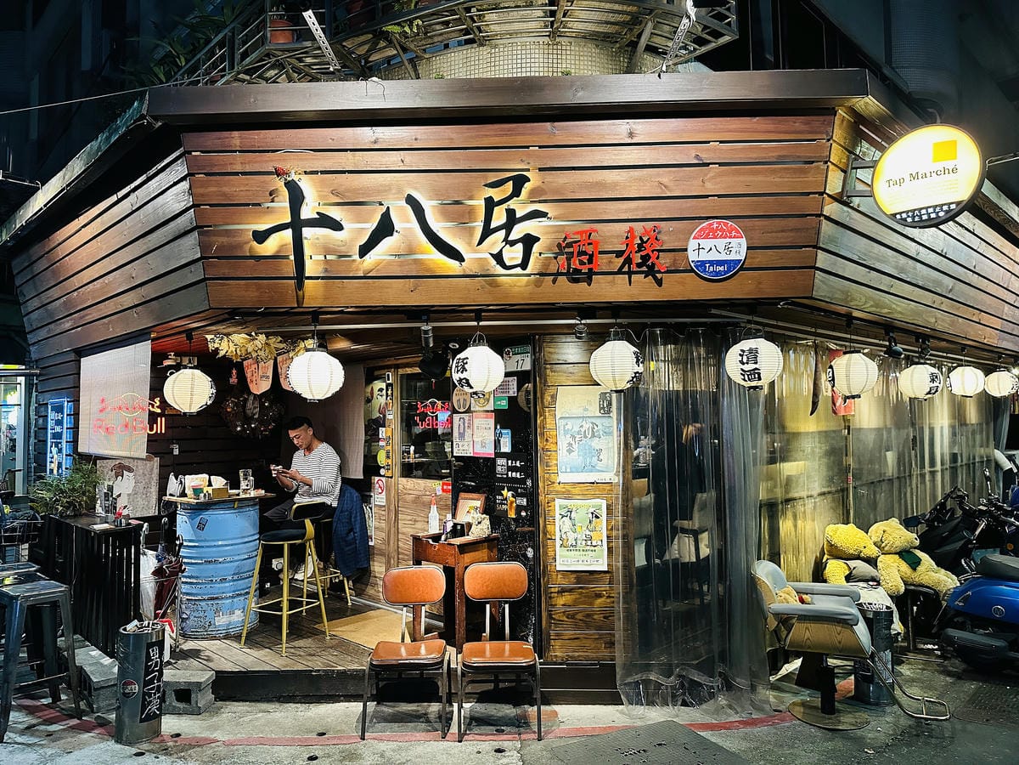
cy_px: 382
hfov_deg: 71.6
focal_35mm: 24
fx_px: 706
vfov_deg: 56.8
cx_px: 510
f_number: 1.78
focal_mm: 6.86
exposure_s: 1/60
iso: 500
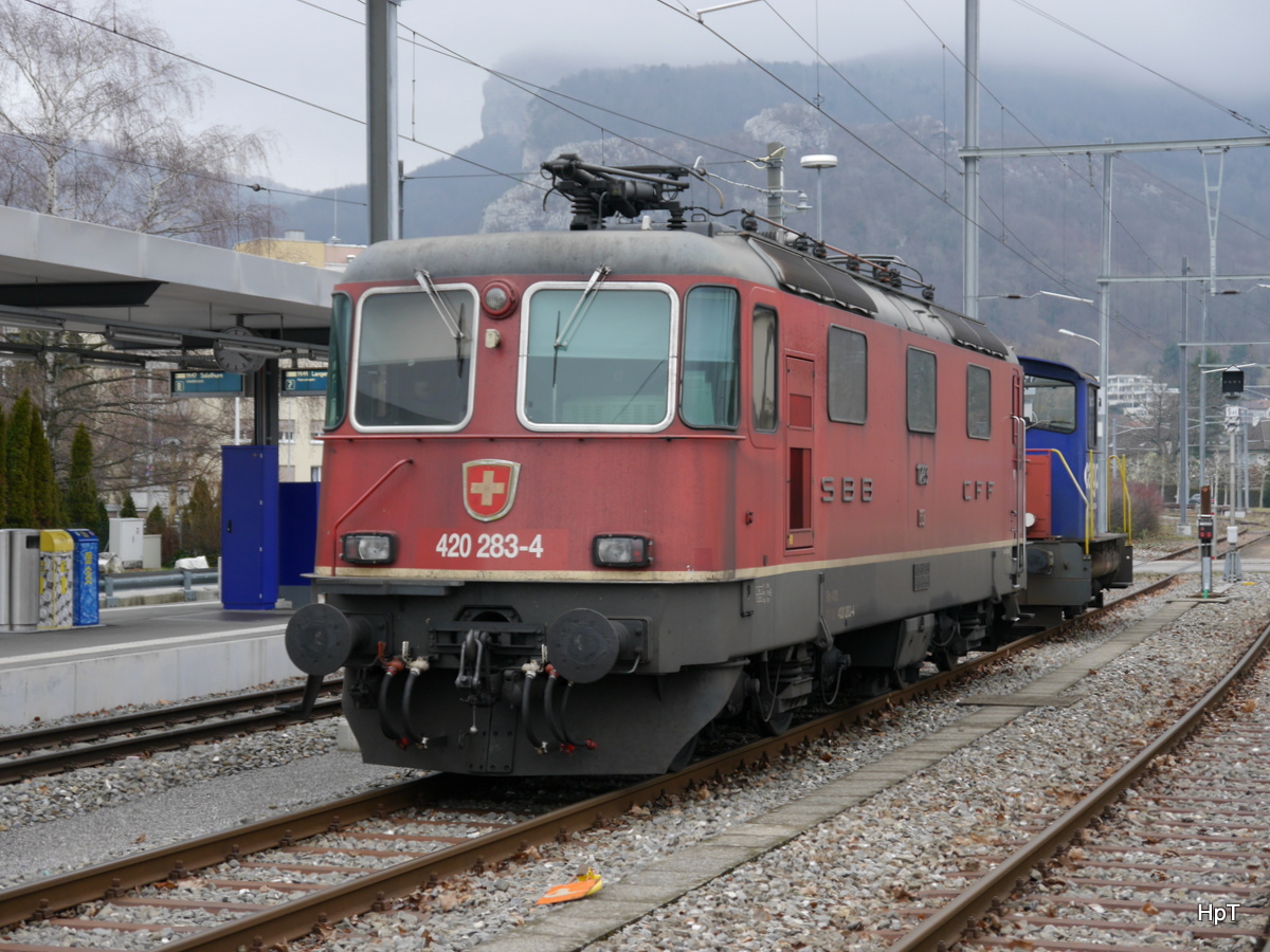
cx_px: 635
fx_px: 2642
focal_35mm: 72
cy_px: 476
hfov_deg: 27.0
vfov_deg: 20.4
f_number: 5.3
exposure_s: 1/80
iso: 200
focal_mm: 36
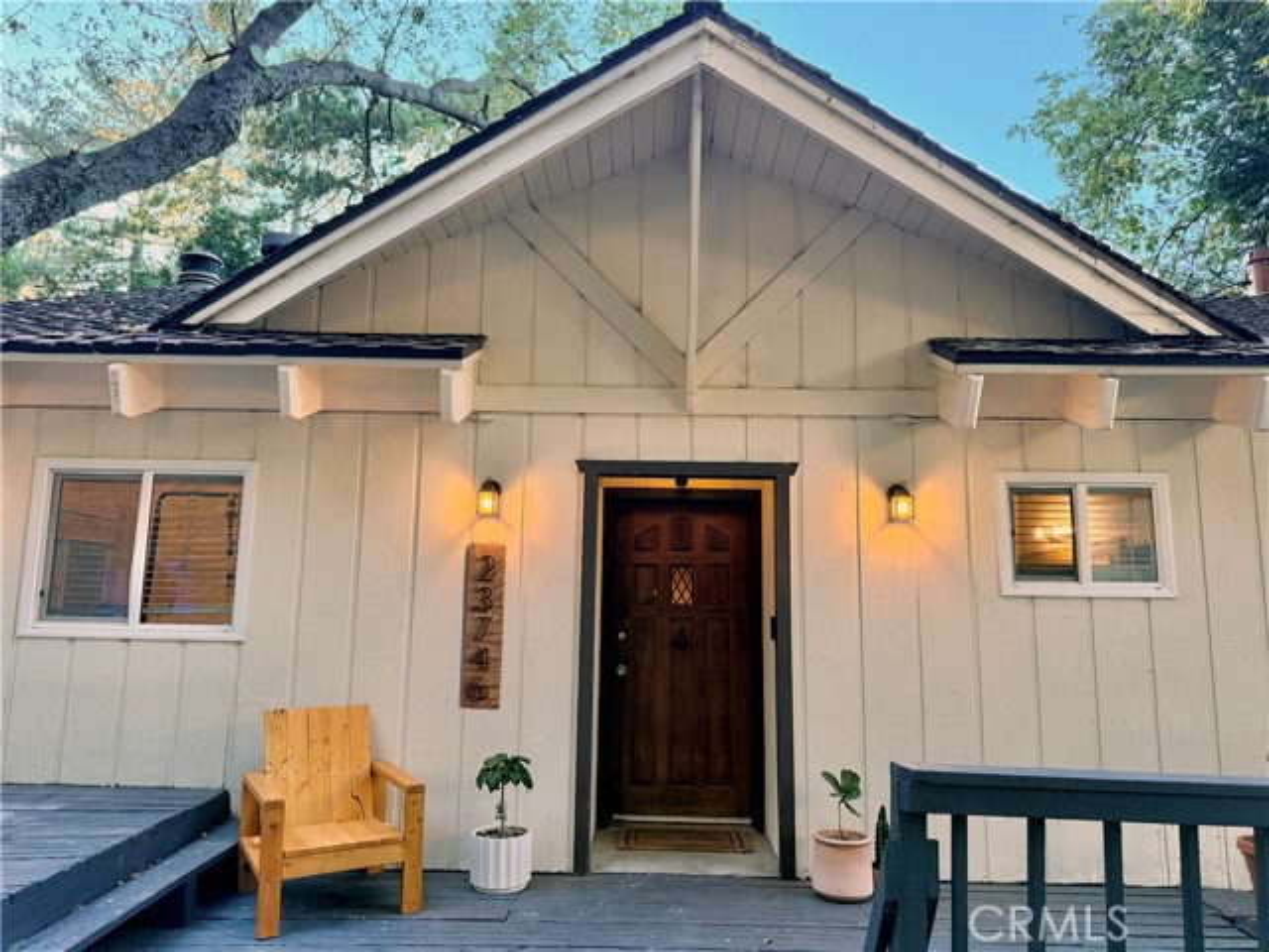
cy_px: 476
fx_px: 880
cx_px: 634
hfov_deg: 71.6
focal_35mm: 24
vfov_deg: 56.8
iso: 200
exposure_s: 1/122
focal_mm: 6.76
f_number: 1.78
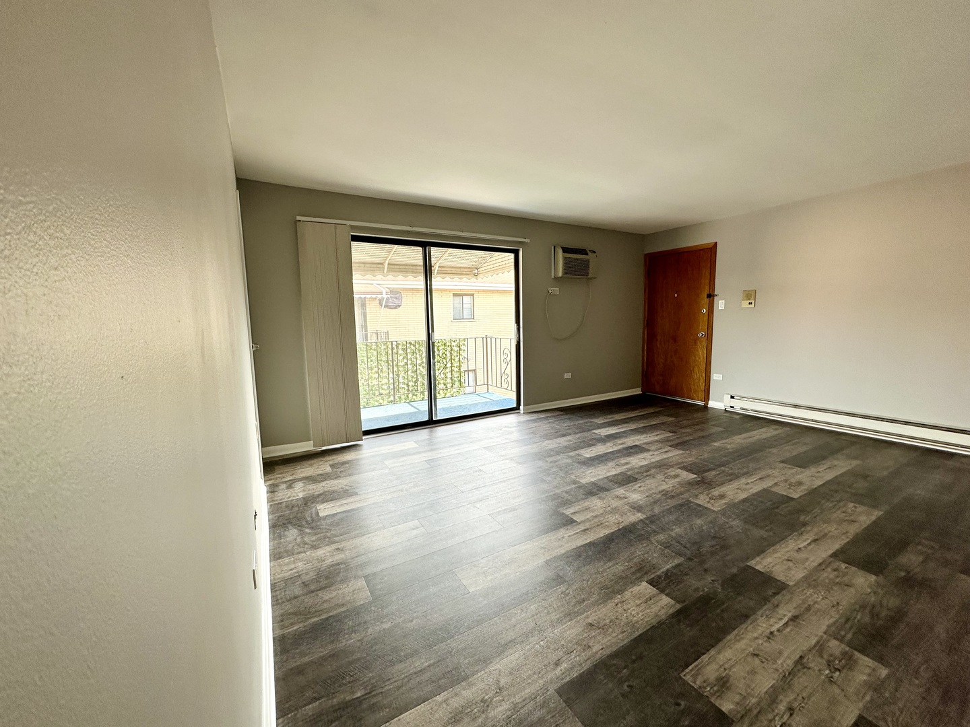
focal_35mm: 14
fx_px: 392
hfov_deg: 102.1
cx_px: 485
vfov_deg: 85.7
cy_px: 364
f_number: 2.2
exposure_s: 1/120
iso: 64
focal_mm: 2.22
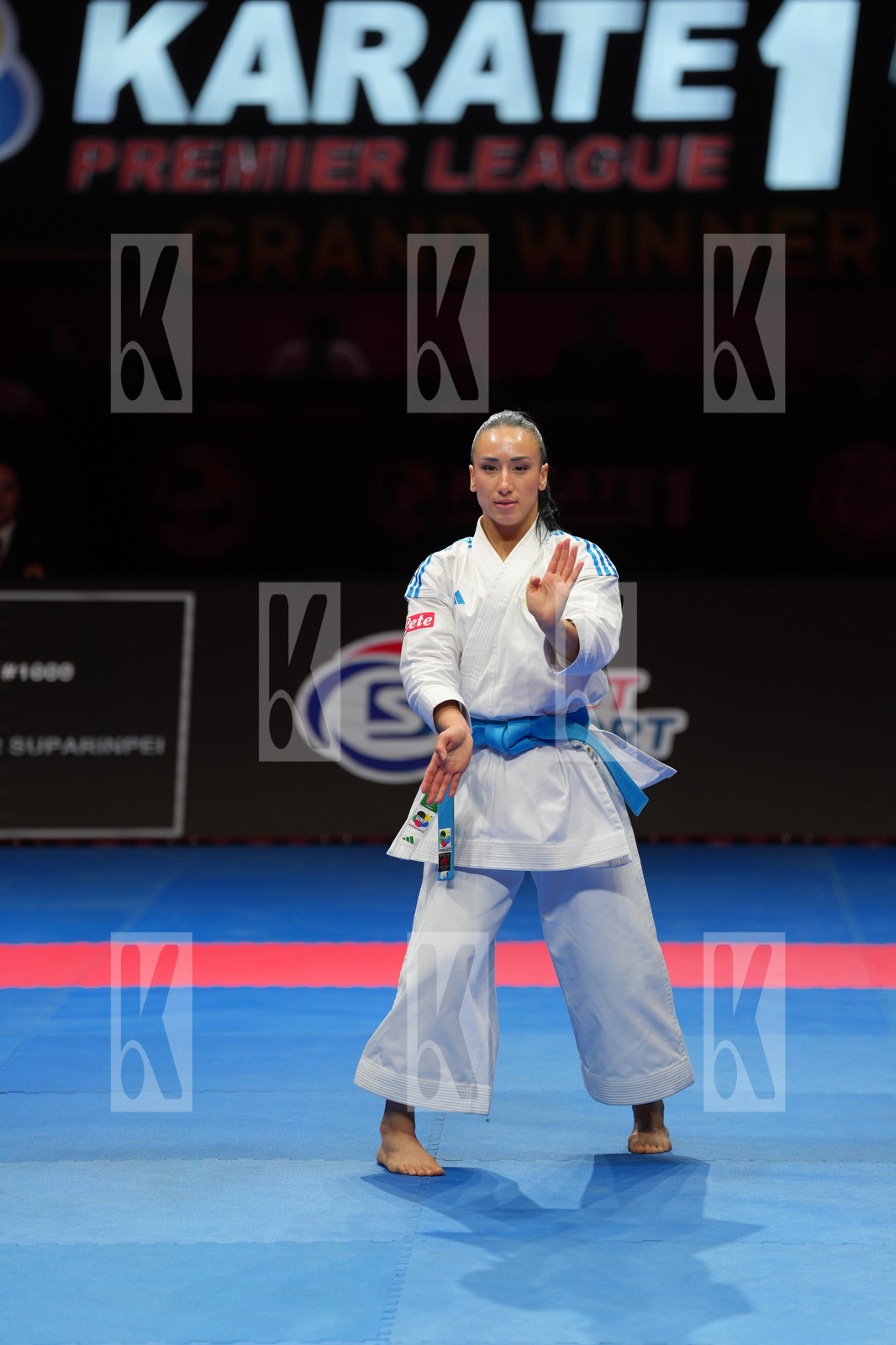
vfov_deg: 13.8
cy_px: 672
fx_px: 5565
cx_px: 448
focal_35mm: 149
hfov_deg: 9.2
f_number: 2.8
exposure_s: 1/500
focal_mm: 149
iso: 250
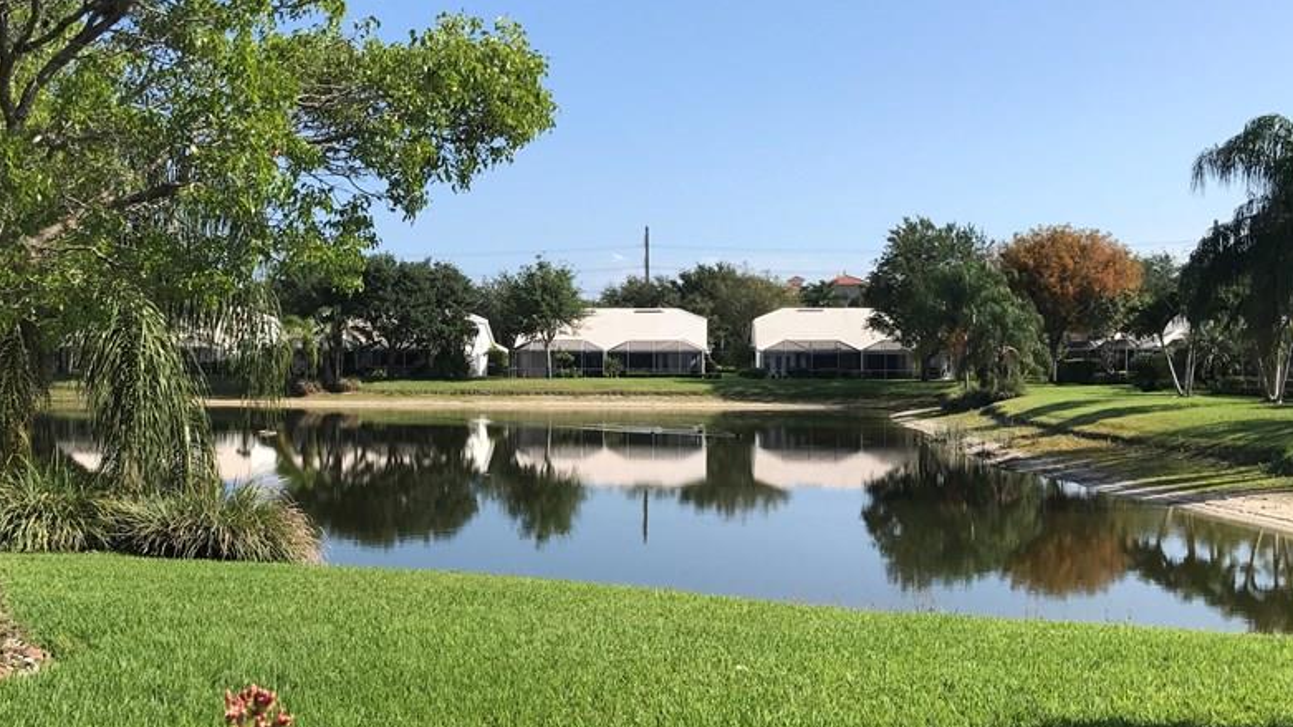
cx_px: 543
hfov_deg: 50.3
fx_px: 1371
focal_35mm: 40
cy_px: 394
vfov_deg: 29.7
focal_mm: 3.99
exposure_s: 1/2083
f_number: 1.8
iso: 20
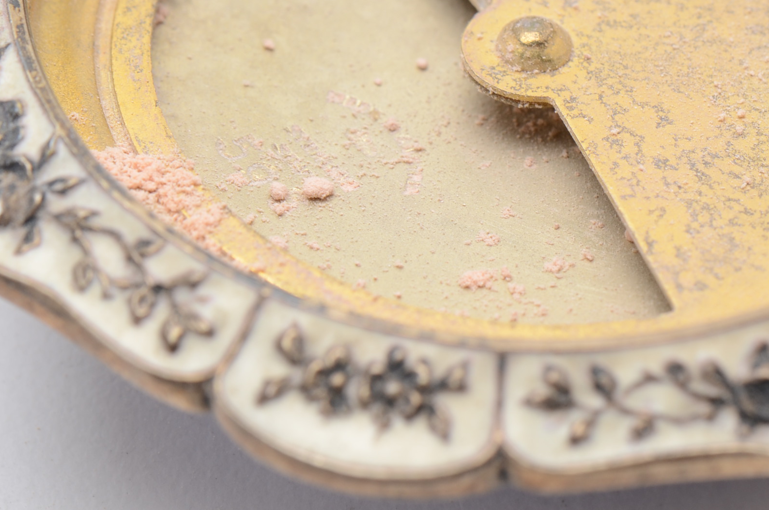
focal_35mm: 198
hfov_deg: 10.4
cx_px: 518
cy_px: 117
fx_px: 4216
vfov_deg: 6.9
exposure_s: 1/125
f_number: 14
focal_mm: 85
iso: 200
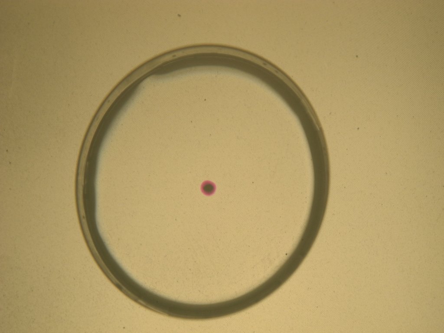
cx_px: 222
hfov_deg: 23.0
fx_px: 1090
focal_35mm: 85
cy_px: 166
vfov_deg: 17.4
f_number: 4
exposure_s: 1/75.7
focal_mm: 18.1
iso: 100
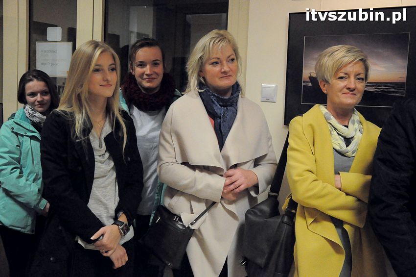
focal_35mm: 51
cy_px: 138
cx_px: 208
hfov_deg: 38.9
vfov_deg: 26.4
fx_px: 589
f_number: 5
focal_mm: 34
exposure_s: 1/100
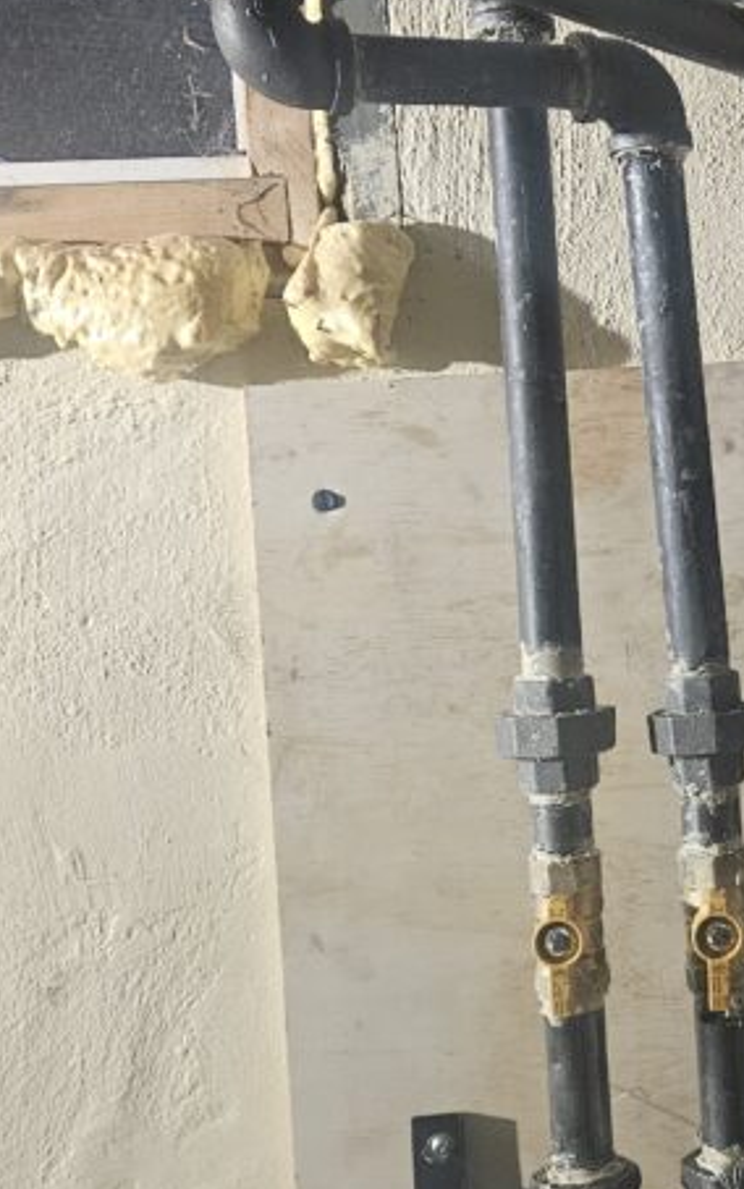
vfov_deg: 36.9
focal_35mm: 55
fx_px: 1783
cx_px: 809
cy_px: 550
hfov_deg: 22.3
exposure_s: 1/120
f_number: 1.8
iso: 800
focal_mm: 5.4
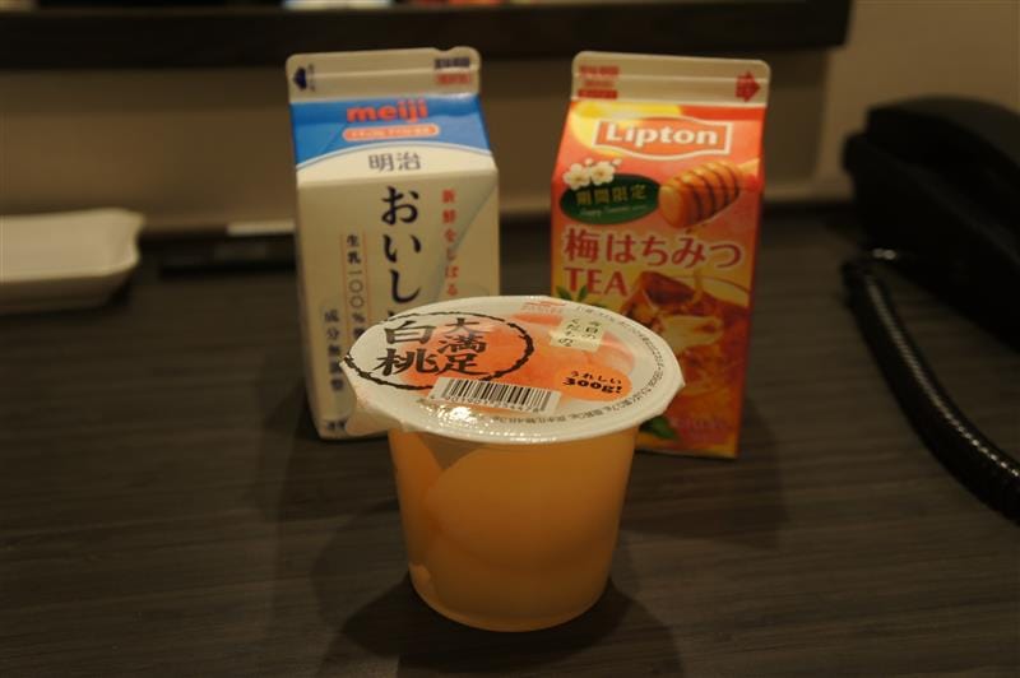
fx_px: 1104
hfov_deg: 49.6
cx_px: 510
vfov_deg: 34.2
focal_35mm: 39
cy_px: 339
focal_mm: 26
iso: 800
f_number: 4
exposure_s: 1/40
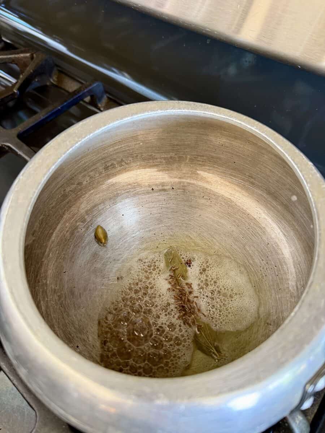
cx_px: 162
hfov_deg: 56.8
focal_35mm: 24
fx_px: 300
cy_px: 216
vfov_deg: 71.6
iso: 250
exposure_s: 1/60
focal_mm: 6.76
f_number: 1.78
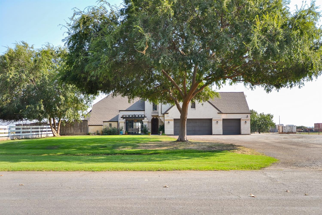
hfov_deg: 53.1
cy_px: 108
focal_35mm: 36
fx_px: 322
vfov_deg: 36.9
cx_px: 161
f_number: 7.1
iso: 100
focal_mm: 24
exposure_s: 1/200
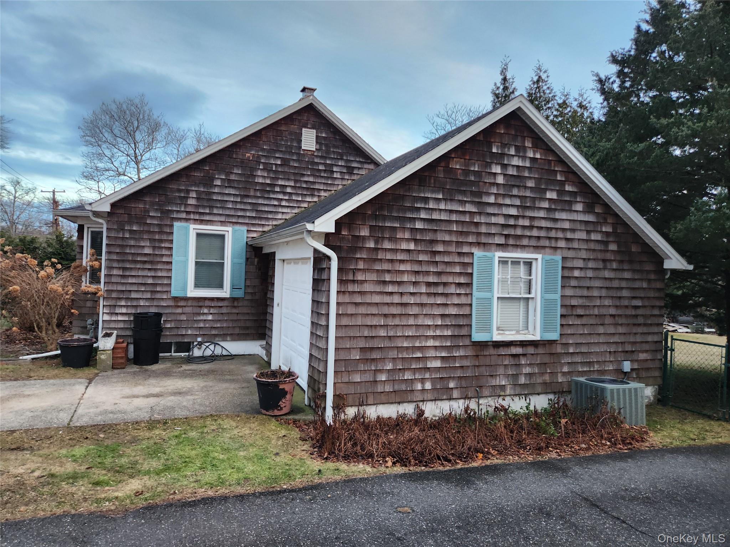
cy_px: 274
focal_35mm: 23
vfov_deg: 58.9
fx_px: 485
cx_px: 365
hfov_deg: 73.9
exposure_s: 1/180
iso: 160
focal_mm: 5.4
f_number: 1.8
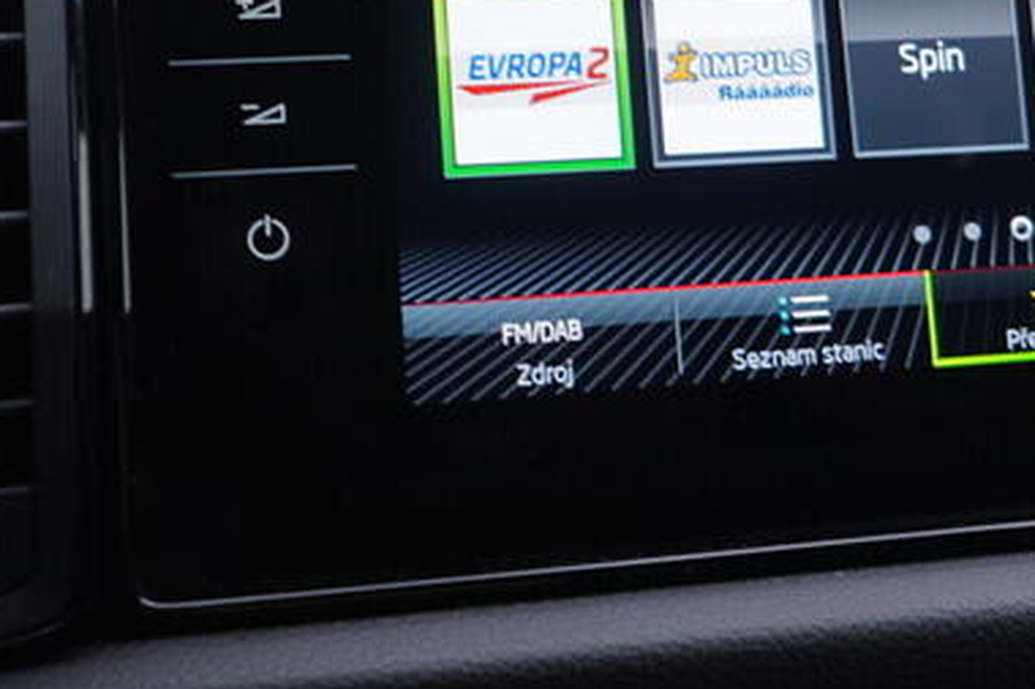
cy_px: -108
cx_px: 812
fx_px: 2787
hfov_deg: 20.8
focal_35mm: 97
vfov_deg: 13.7
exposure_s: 1/50
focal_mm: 24
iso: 125
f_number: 3.2
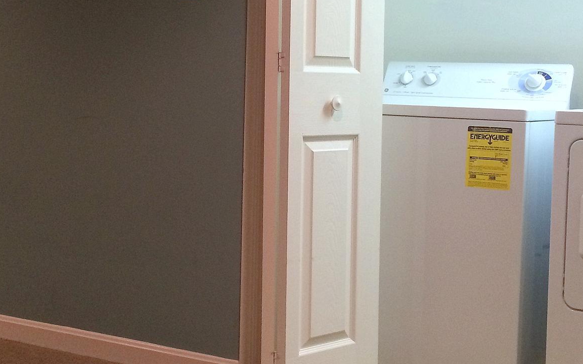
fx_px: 890
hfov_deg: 36.2
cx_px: 245
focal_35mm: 56
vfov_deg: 23.1
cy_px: 133
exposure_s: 1/30
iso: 160
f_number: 2.2
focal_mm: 4.12
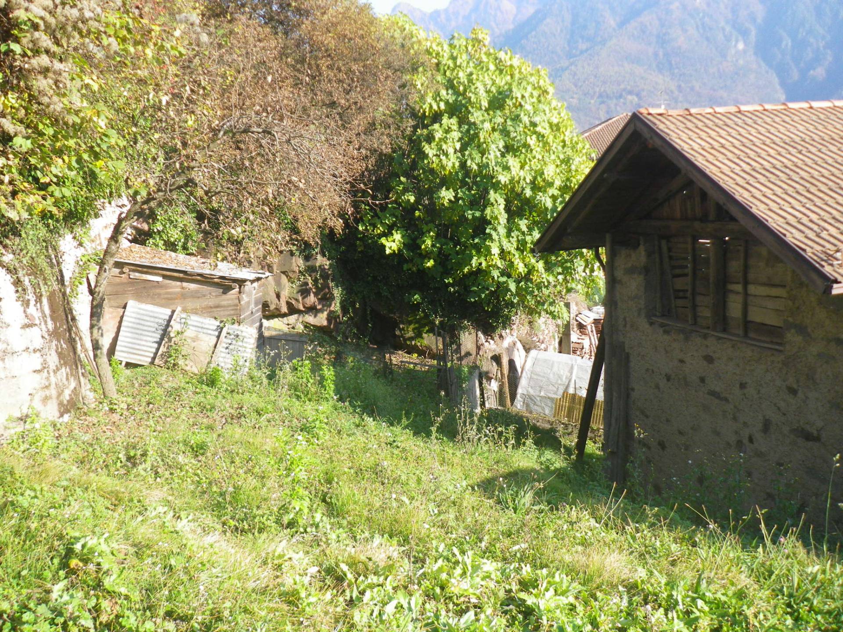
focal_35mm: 35
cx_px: 422
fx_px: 852
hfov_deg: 52.6
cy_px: 316
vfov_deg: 40.7
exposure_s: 1/200
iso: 80
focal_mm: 6.2
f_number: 3.8
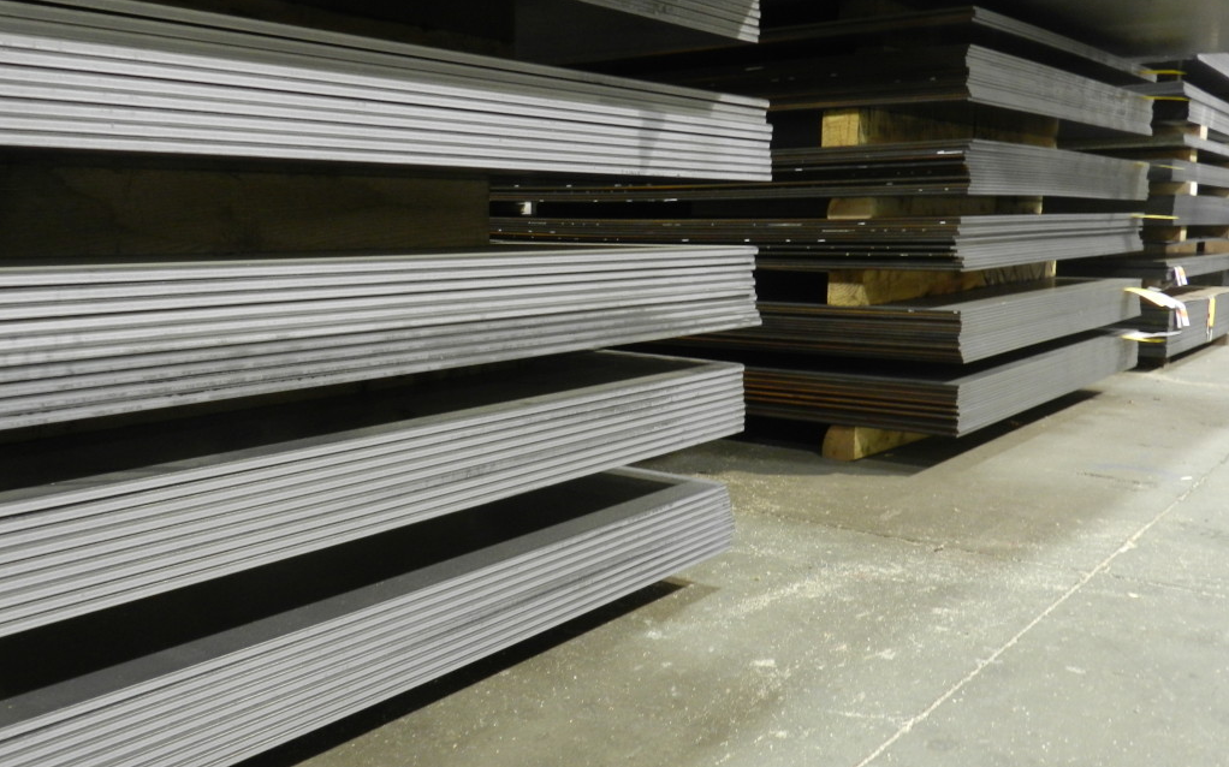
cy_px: 391
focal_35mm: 34
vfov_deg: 37.2
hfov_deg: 56.7
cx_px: 614
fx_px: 1138
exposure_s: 1/5
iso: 400
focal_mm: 5.6
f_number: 3.7
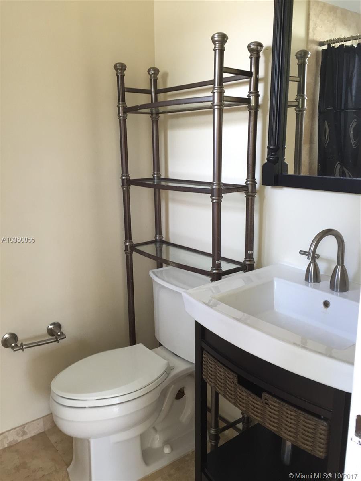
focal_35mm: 29
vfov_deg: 61.7
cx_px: 180
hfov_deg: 48.2
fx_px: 403
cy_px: 240
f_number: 2.2
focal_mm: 4.15
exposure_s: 1/30
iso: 80
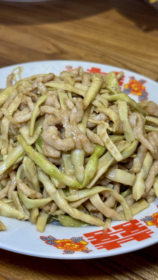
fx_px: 395
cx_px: 53
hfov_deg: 22.5
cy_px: 141
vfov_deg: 39.2
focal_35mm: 53
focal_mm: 6.76
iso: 80
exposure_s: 1/120
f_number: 1.78
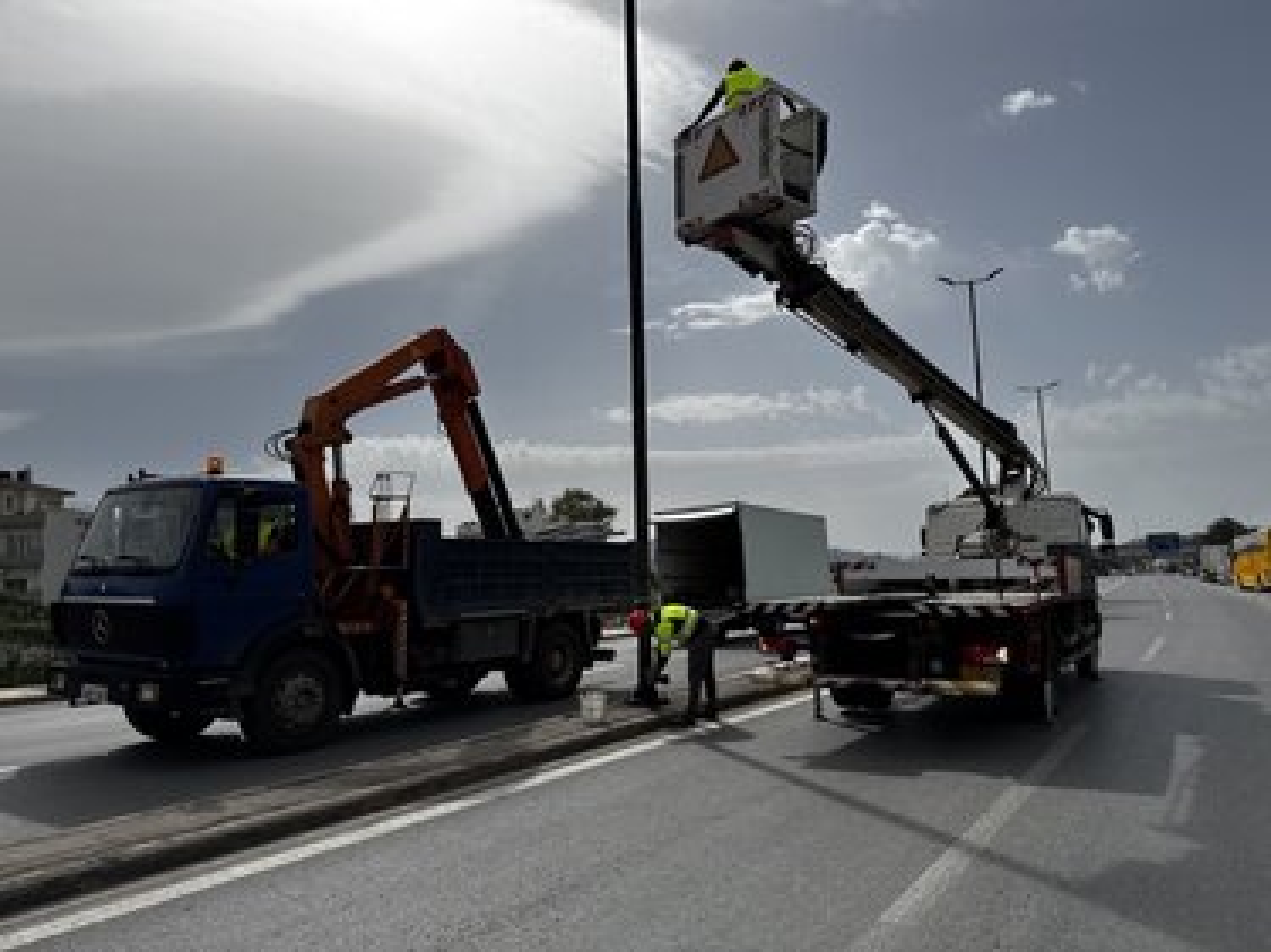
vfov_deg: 56.8
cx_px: 636
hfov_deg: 71.6
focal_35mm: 24
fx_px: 881
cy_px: 476
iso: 64
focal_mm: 6.76
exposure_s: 1/12346
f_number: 1.78
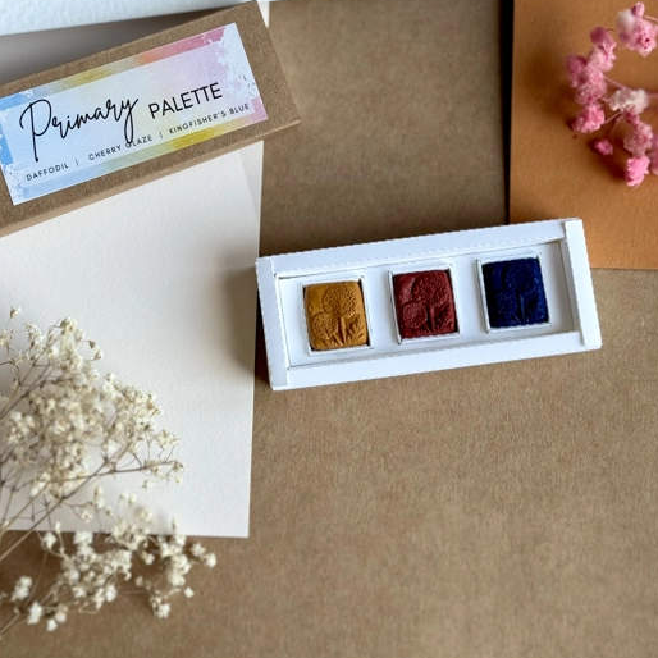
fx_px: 1419
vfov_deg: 26.0
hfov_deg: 26.1
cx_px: 280
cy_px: 216
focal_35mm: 66
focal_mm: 6.76
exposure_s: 1/147
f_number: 1.78
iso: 64
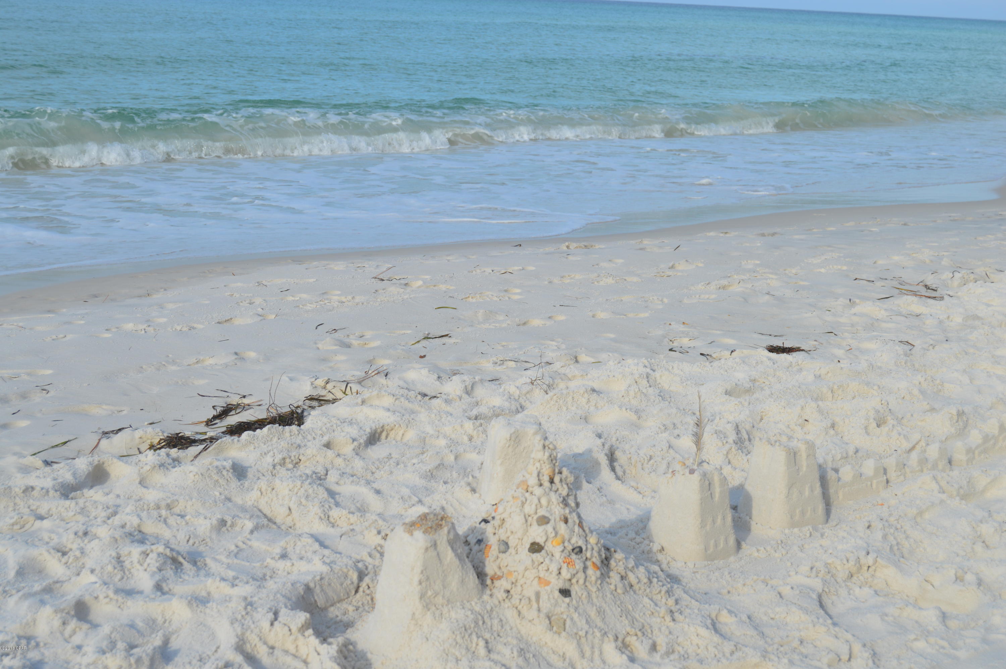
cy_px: 334
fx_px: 1340
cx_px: 503
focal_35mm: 48
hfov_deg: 41.1
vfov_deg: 28.0
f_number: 9
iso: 100
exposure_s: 1/320
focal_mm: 32
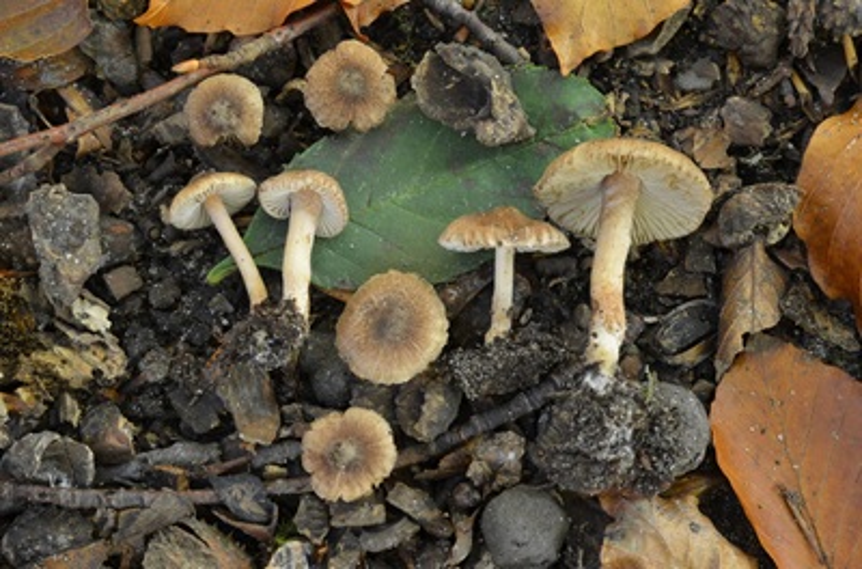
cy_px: 284
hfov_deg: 33.5
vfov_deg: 22.5
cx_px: 431
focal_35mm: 60
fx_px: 1432
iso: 100
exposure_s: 10
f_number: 16
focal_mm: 40
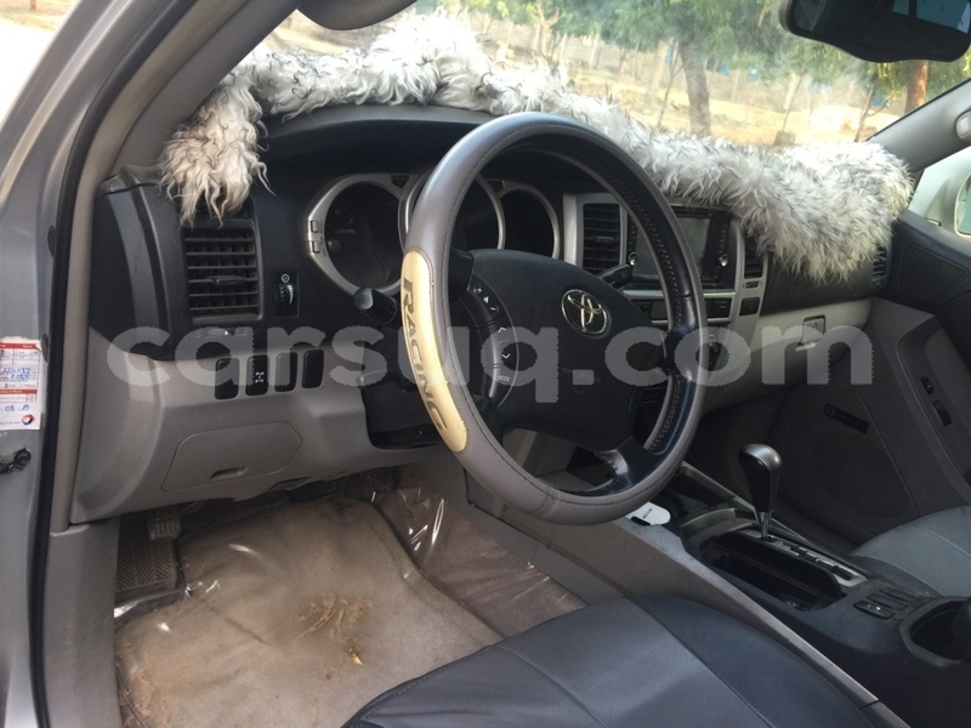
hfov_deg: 61.7
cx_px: 486
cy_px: 364
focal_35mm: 29
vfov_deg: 48.2
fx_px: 813
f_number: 2.2
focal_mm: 4.15
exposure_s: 1/33
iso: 32
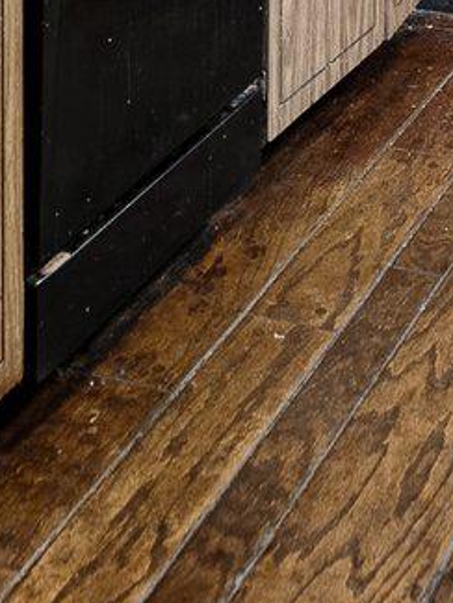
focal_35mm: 97
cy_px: -578
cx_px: 347
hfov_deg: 15.2
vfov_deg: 16.1
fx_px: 1691
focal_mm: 16
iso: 125
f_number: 5
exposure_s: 1/2
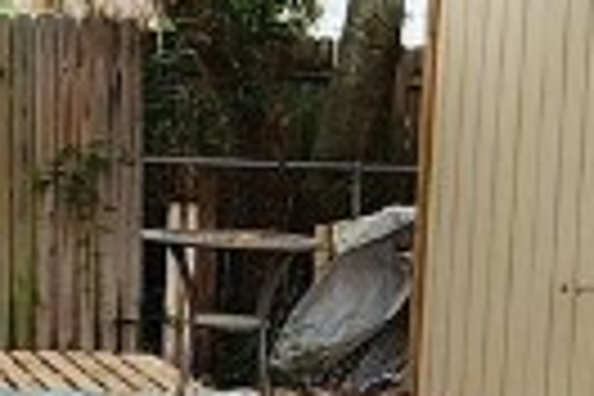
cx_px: 54
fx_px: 1732
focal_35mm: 105
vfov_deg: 13.0
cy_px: 162
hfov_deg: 19.1
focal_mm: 2.2
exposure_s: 1/120
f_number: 2.2
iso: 64
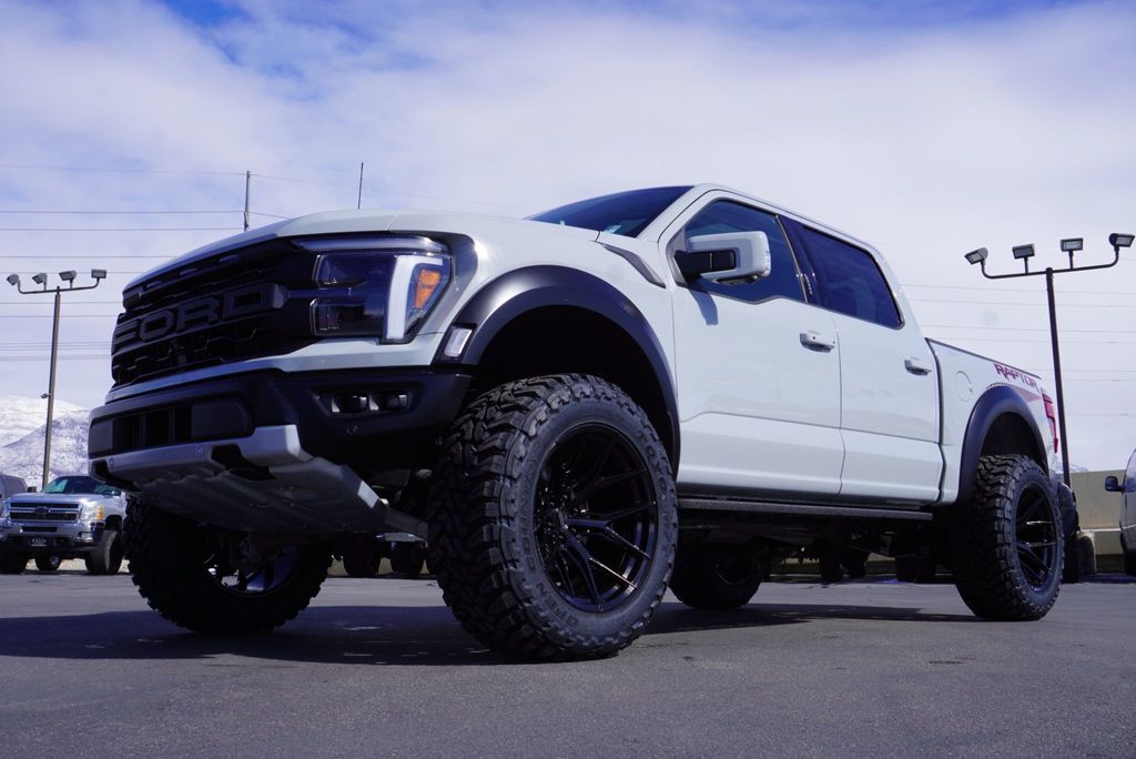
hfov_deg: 53.1
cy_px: 380
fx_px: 1137
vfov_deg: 36.9
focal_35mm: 36
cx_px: 568
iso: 100
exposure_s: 1/200
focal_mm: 24
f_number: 11
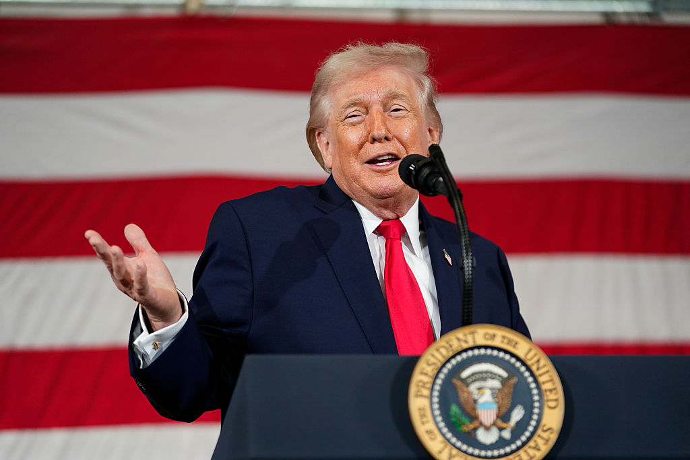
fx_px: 2147
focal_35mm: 112
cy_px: 230
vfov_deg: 12.2
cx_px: 345
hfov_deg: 18.3
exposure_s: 1/640
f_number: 2.8
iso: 2500
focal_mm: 112
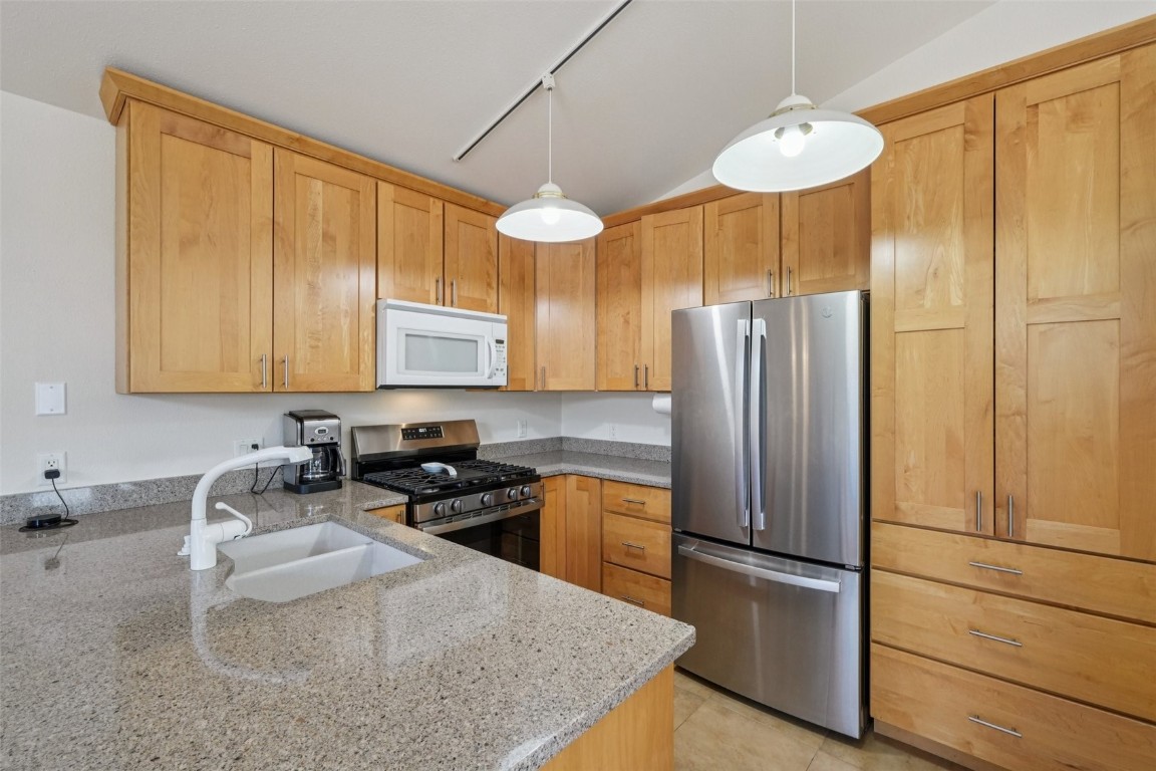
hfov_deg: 100.4
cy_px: 386
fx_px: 482
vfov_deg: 77.3
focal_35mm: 15
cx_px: 578
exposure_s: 1/20
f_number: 8
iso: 800
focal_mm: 10
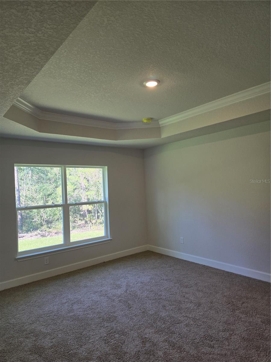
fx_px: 240
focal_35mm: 23
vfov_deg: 73.9
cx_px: 136
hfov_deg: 58.9
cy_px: 181
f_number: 1.7
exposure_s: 1/120
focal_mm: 6.3
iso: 80
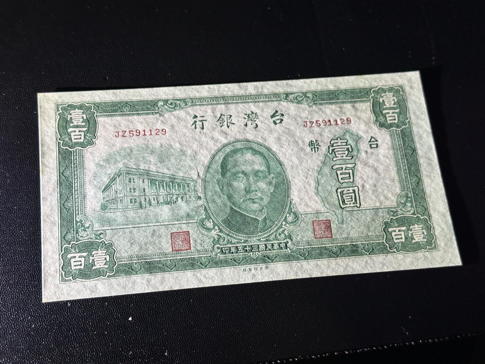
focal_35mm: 48
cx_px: 242
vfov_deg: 30.3
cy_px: 182
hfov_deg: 39.7
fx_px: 673
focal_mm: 6.86
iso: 160
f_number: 1.78
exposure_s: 1/60
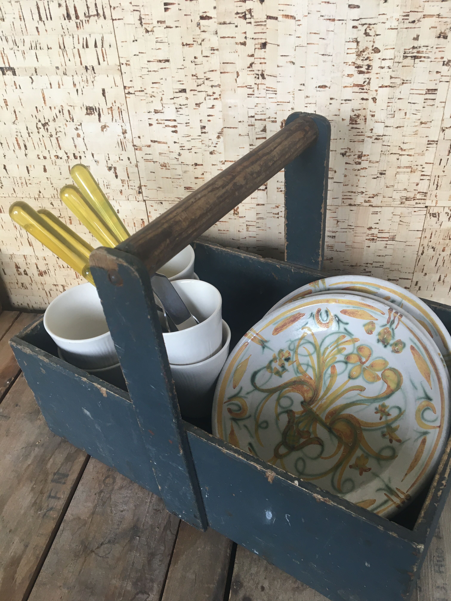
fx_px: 504
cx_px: 226
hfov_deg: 48.2
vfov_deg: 61.7
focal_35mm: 29
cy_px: 300
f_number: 2.2
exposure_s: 1/33
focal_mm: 4.15
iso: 64
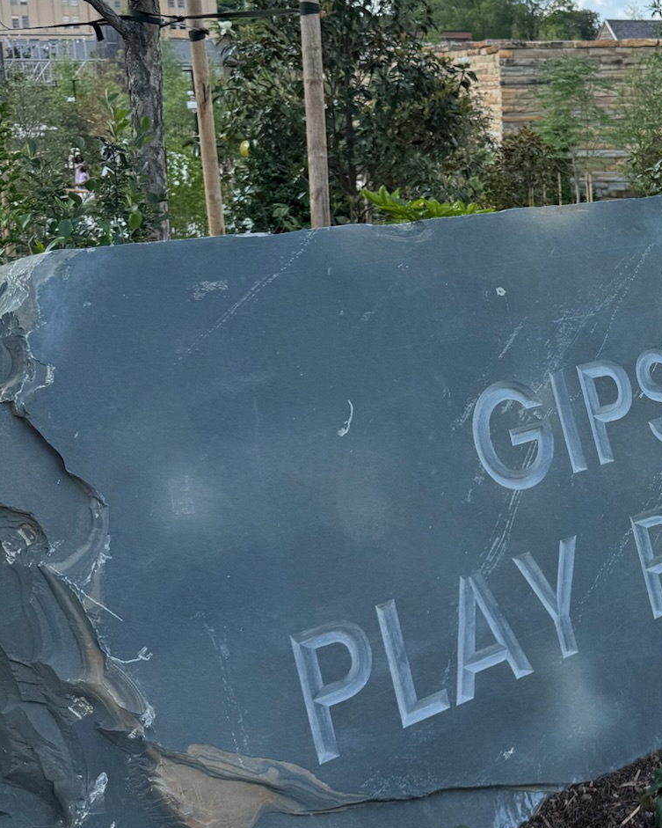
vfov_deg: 36.3
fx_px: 1249
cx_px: 673
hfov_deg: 27.8
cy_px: 288
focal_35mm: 51
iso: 80
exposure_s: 1/2611
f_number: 1.78
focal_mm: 6.76
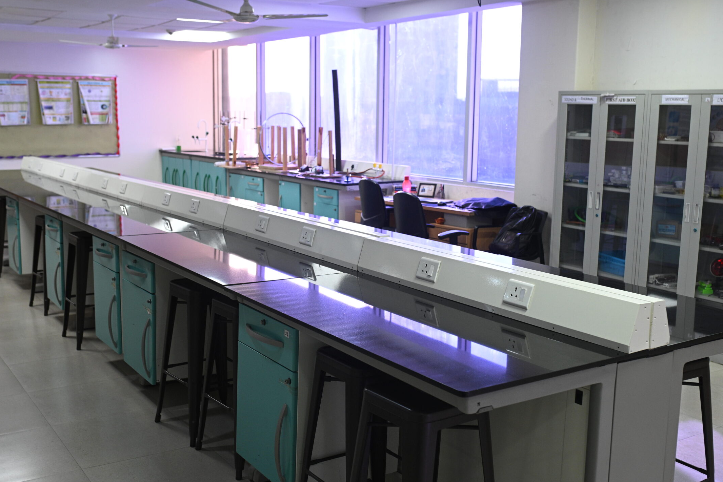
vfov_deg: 31.9
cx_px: 356
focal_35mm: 42
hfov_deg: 46.4
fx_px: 844
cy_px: 255
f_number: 4.5
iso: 1000
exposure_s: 1/100
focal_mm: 35
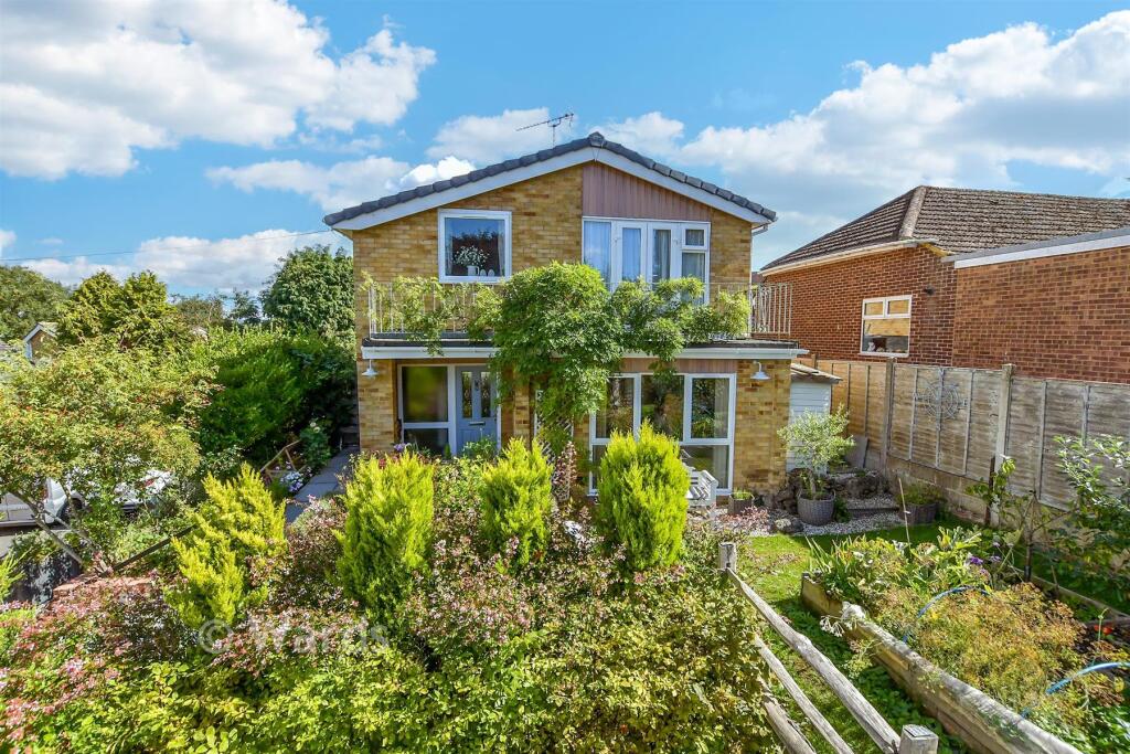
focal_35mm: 15
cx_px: 565
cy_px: 377
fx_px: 471
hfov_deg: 100.4
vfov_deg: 77.3
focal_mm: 10
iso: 400
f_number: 9
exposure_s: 1/640
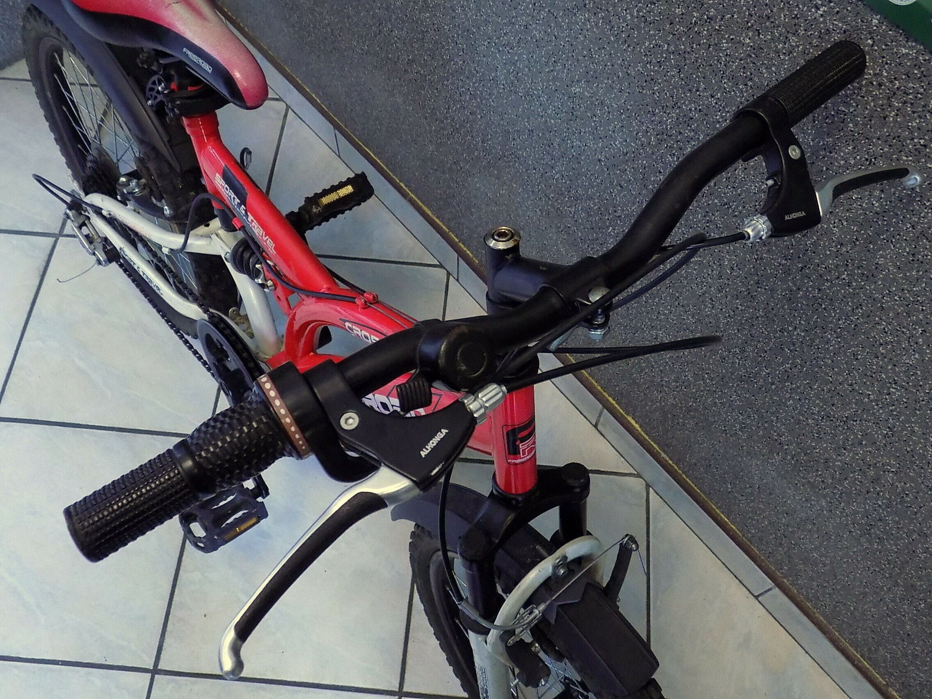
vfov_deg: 46.8
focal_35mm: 30
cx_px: 466
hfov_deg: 60.0
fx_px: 808
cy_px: 350
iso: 400
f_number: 3.3
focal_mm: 5.3
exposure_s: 1/6
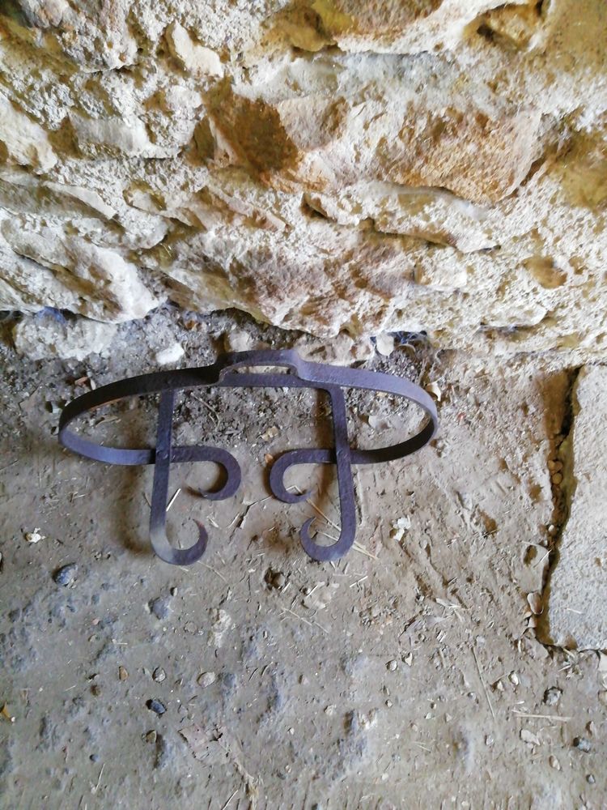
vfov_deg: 67.3
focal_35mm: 26
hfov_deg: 53.1
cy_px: 405
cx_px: 304
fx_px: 608
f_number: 2.2
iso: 320
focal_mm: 3.21
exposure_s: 1/33.3
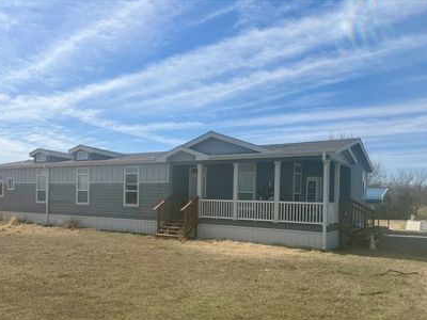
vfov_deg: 46.4
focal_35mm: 30
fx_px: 370
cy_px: 198
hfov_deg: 59.8
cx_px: 192
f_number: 1.78
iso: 80
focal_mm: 6.76
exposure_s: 1/7353
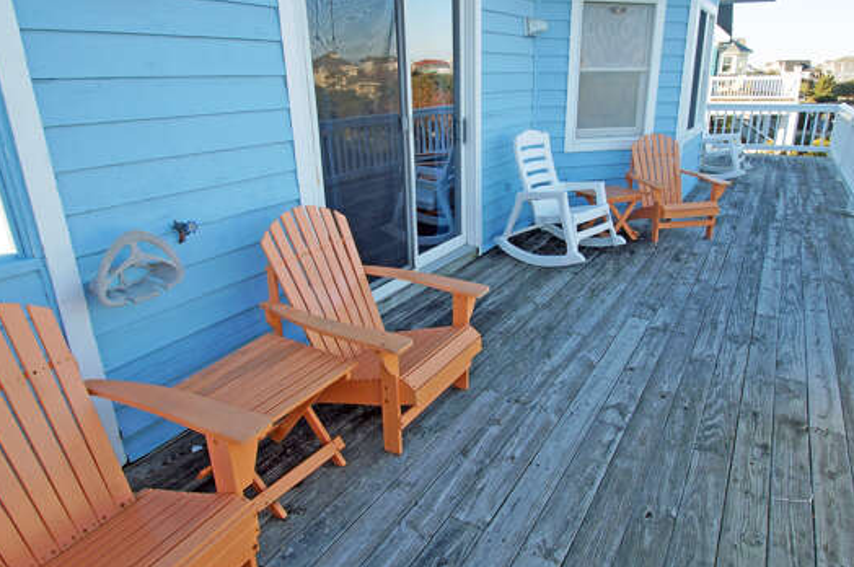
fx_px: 521
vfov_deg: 57.0
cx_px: 476
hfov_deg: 78.4
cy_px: 256
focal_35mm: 22
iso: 100
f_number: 5.6
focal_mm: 10
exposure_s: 1/125
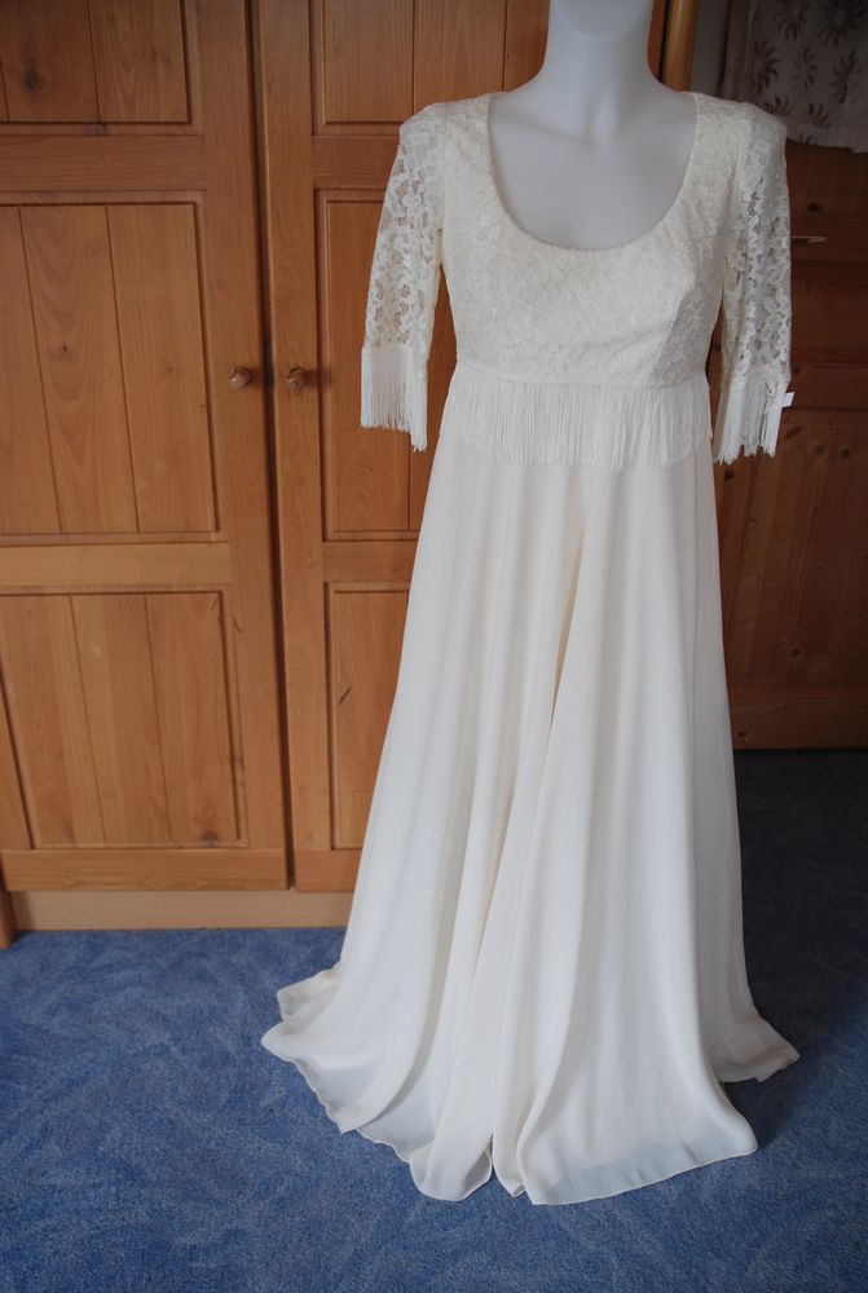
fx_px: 1134
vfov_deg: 59.4
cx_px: 434
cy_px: 646
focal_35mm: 32
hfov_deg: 41.9
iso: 200
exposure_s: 1/80
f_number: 4.5
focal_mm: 21
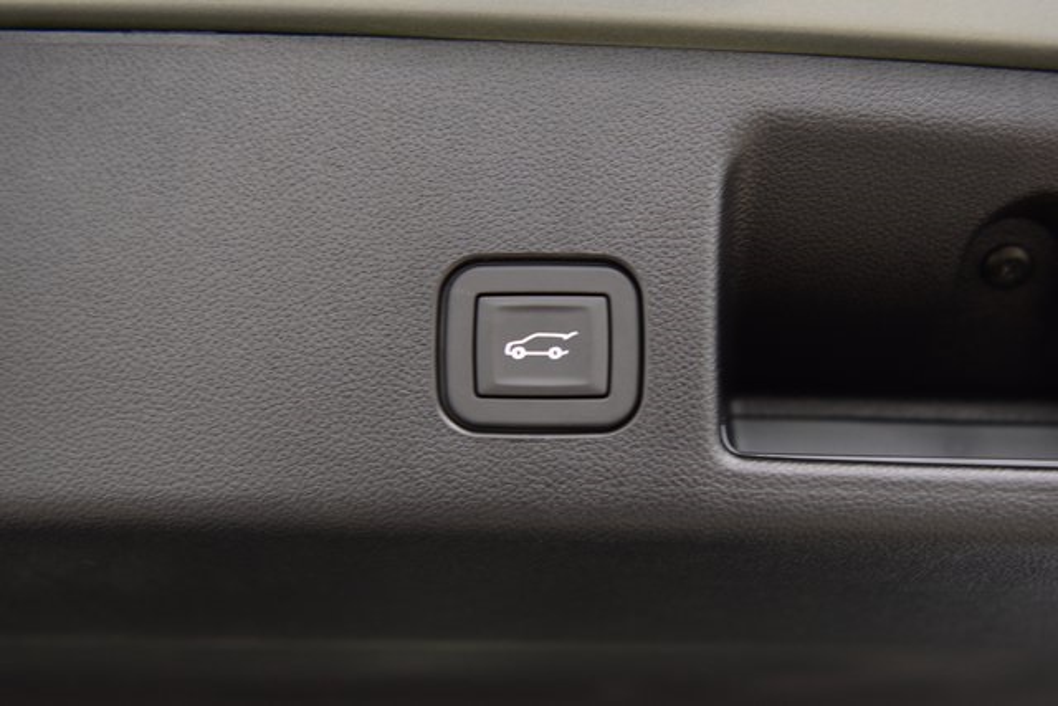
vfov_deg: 28.1
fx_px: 1411
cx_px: 529
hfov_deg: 41.1
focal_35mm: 48
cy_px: 353
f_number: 2.8
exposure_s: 1/30
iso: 1600
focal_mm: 32
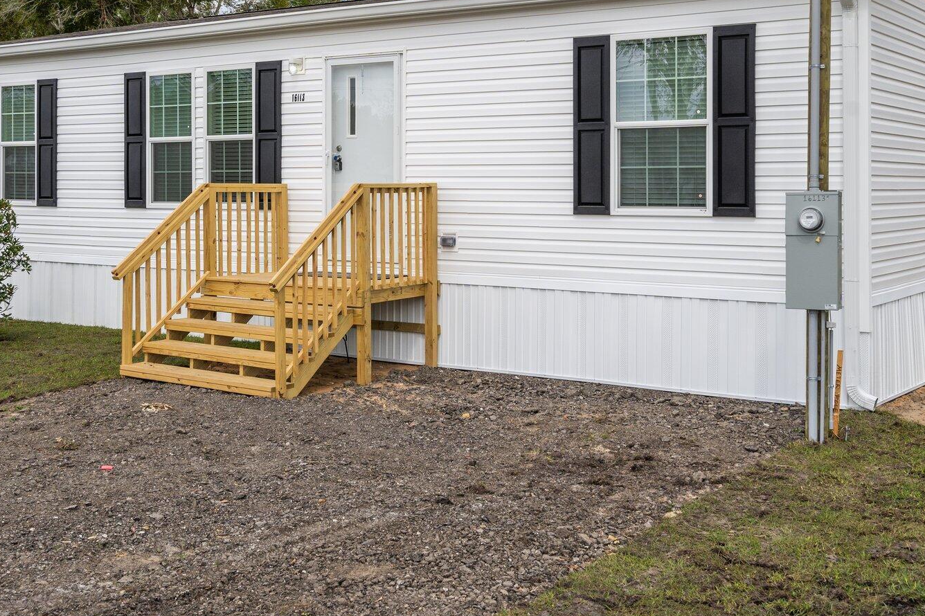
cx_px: 448
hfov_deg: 42.7
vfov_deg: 29.0
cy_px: 198
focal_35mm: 46
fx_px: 1182
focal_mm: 30
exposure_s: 1/200
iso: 320
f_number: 8
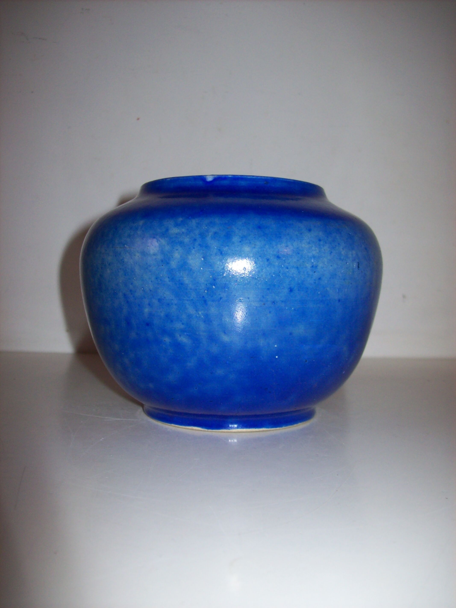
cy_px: 304
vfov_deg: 51.4
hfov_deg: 39.6
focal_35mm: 36
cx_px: 228
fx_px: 633
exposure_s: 1/64
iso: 80
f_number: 2.7
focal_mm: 6
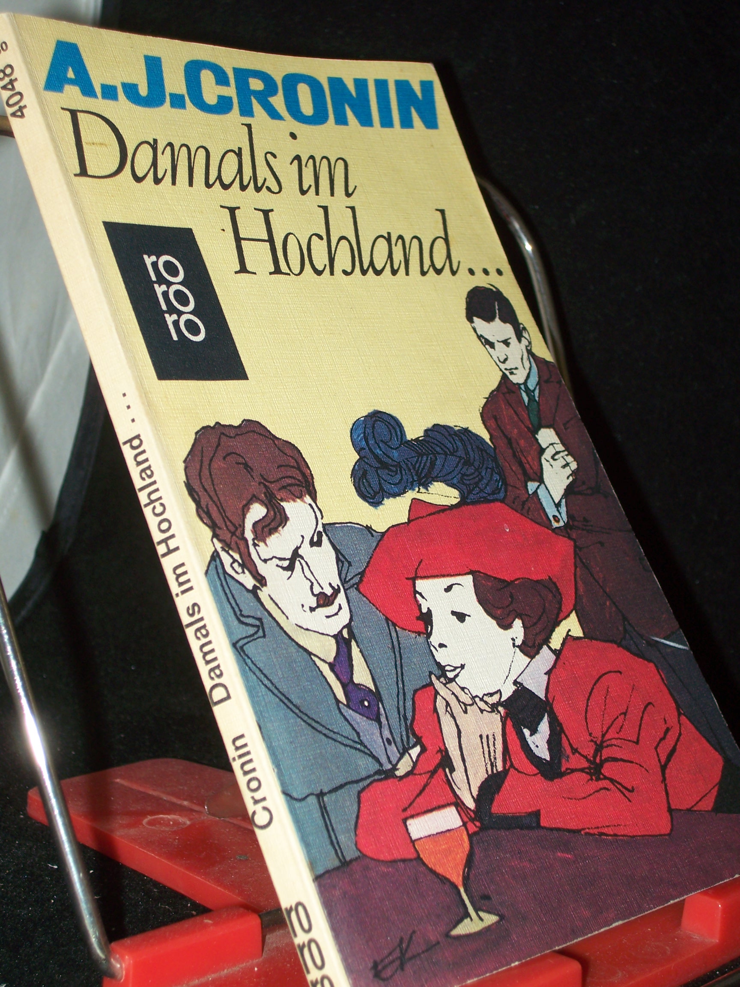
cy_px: 494
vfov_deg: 29.4
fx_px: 1881
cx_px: 370
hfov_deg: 22.3
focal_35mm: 66
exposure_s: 1/80
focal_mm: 11
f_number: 3.6
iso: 80
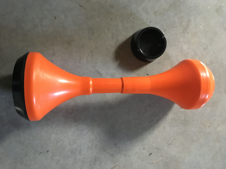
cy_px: 84
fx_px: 189
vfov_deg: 48.2
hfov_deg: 61.7
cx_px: 113
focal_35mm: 29
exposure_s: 1/17
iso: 500
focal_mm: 4.15
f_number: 2.2
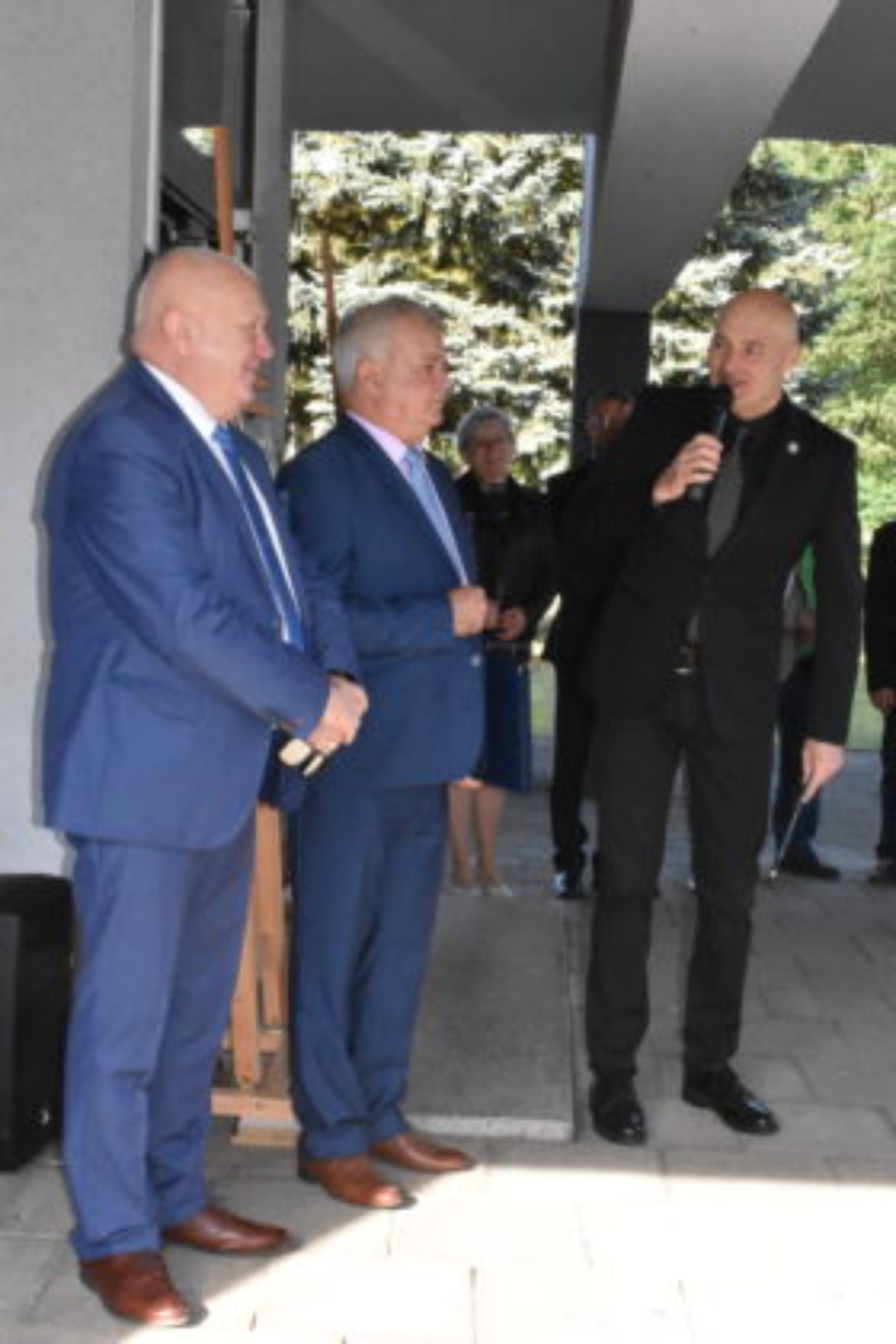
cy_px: 672
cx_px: 448
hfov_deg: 26.5
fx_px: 1904
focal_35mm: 51
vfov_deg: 38.9
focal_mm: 34
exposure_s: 1/250
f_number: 29
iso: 8000
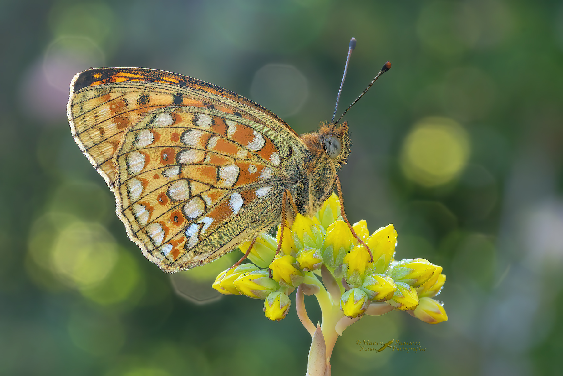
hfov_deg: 15.2
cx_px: 282
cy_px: 188
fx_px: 2111
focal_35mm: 135
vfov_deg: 10.2
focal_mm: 90
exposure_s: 1/20
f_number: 13
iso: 800
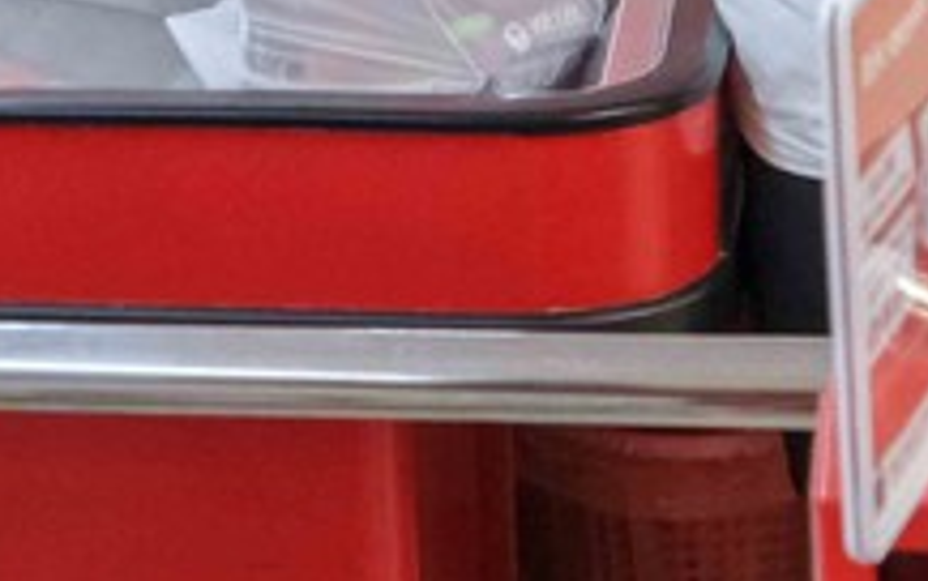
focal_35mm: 169
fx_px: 4278
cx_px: -98
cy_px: -745
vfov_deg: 7.3
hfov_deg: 12.2
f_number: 4
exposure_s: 1/125
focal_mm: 24.1
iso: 1600
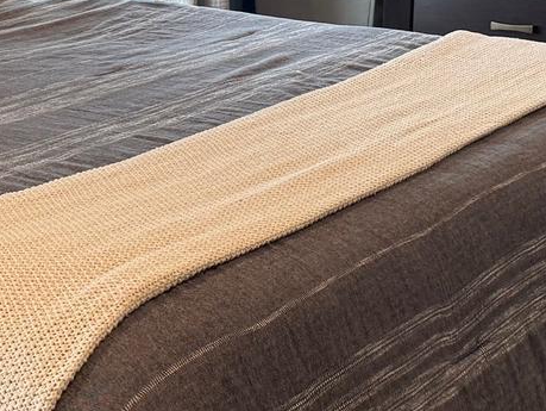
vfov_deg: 13.7
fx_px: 1689
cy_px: 50
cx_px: -62
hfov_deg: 17.7
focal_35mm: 107
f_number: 1.78
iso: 200
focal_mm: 6.76
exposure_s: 1/60
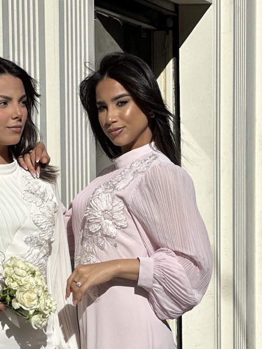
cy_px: 331
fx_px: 1523
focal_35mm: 151
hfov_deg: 9.8
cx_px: 66
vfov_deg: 12.9
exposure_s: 1/2137
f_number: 2.8
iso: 32
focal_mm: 9
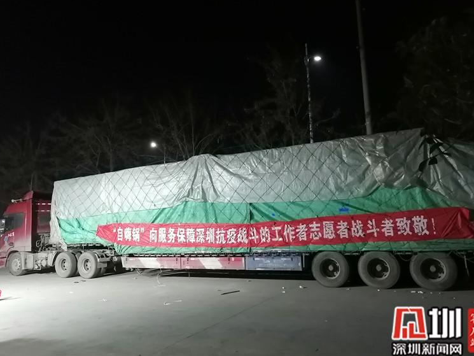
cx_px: 234
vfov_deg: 48.2
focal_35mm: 29
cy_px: 167
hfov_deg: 61.6
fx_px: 397
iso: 400
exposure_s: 1/25.7
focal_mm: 3.62
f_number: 1.8
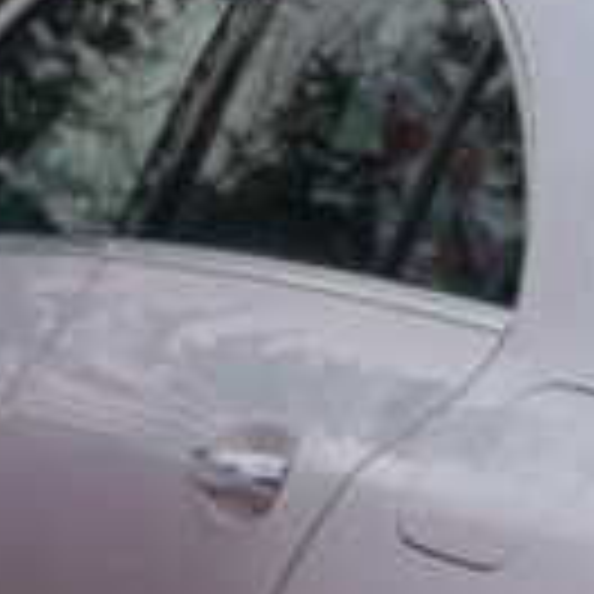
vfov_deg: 5.4
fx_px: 6290
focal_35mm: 324
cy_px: 896
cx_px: 1080
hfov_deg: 5.3
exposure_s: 1/80
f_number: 4.5
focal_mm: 49
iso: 80
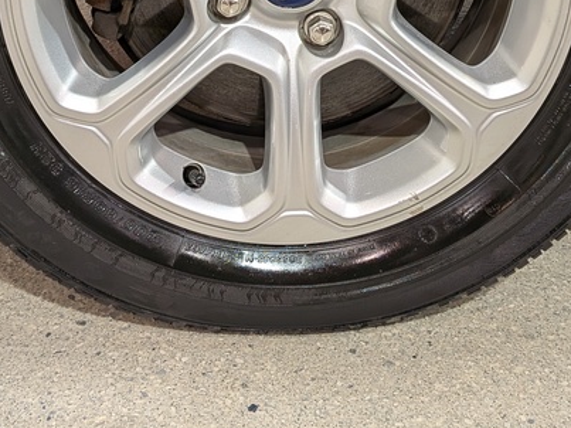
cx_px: 286
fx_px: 1006
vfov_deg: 22.5
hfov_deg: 31.7
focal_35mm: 61
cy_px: -52
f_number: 1.7
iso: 56
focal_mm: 4.53
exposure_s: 1/30
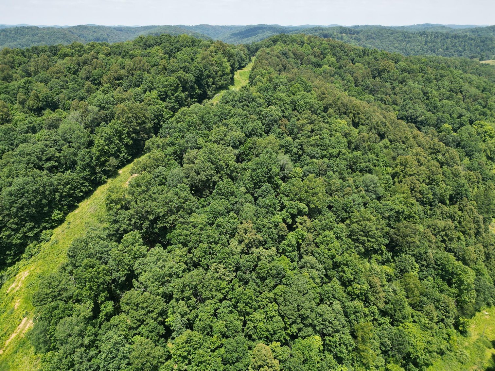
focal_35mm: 24
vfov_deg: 56.8
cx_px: 248
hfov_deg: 71.6
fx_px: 343
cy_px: 186
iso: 150
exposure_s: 1/2000
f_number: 1.7
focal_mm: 6.72
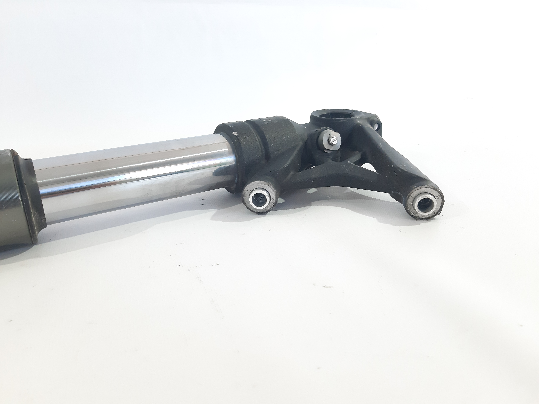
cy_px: 202
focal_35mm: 27
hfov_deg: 65.3
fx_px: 420
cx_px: 270
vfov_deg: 51.4
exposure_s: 1/50
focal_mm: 3.93
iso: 200
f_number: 1.7
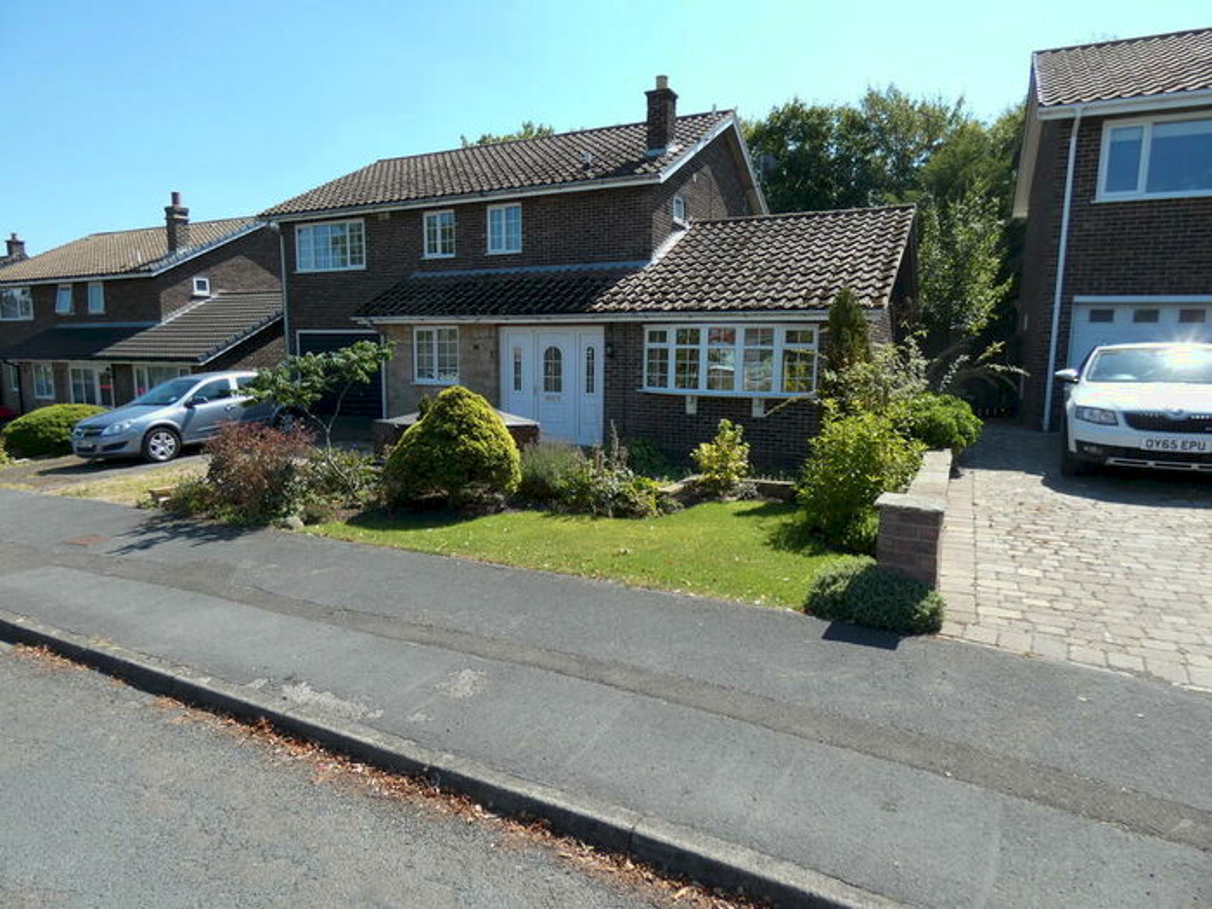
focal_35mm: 20
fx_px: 700
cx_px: 606
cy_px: 454
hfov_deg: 81.7
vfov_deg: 66.0
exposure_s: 1/800
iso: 80
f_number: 2.8
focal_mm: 3.6
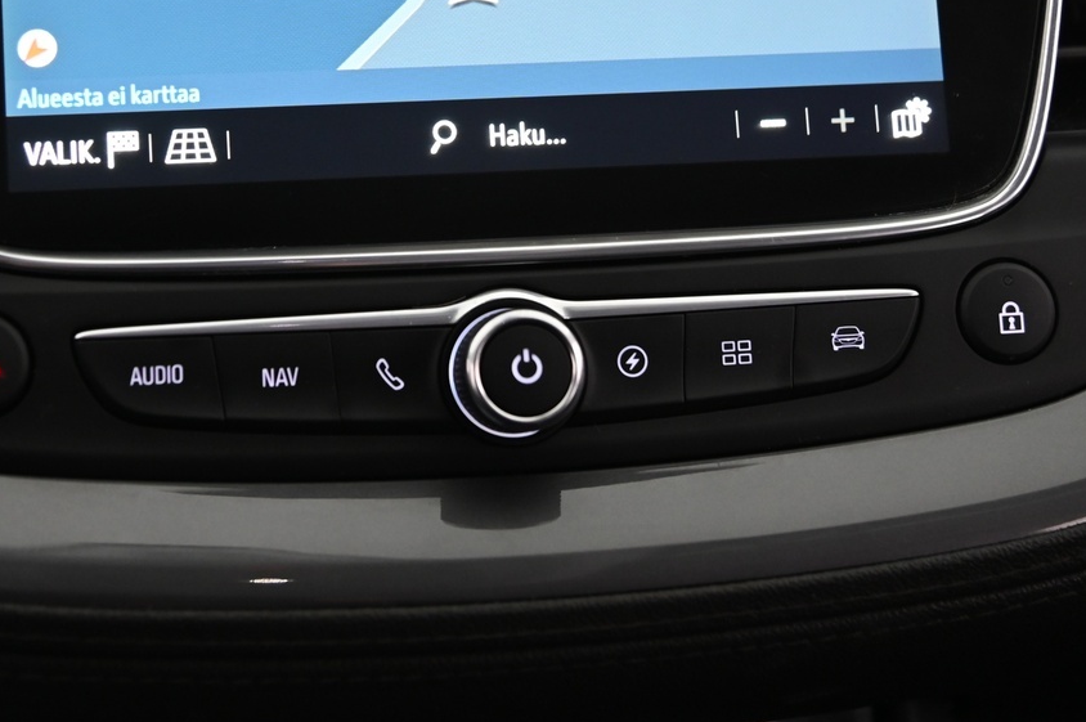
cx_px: 398
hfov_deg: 26.2
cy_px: 144
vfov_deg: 17.5
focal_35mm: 77
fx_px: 2321
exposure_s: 1/30
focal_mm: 40
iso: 2000
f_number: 4
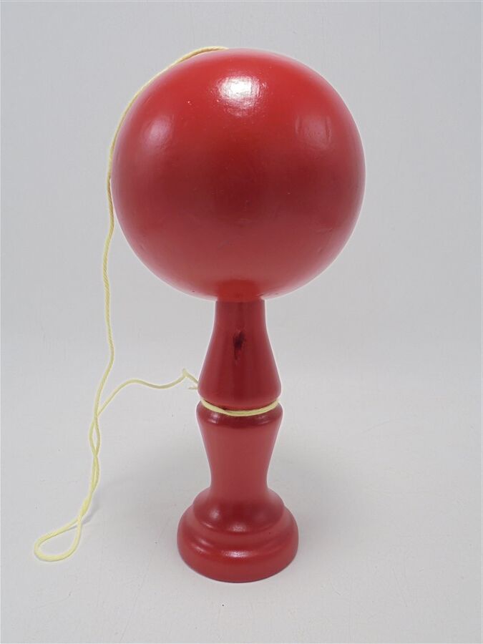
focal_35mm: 29
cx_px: 242
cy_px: 322
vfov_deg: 61.7
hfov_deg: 48.2
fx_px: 540
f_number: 3.7
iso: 100
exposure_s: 1/60
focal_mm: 5.3
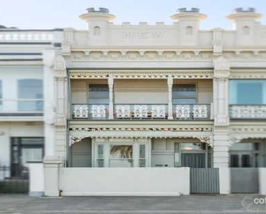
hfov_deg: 43.8
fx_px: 331
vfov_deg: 35.7
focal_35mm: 42
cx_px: 136
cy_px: 107
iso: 400
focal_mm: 37
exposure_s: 1/160
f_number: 11
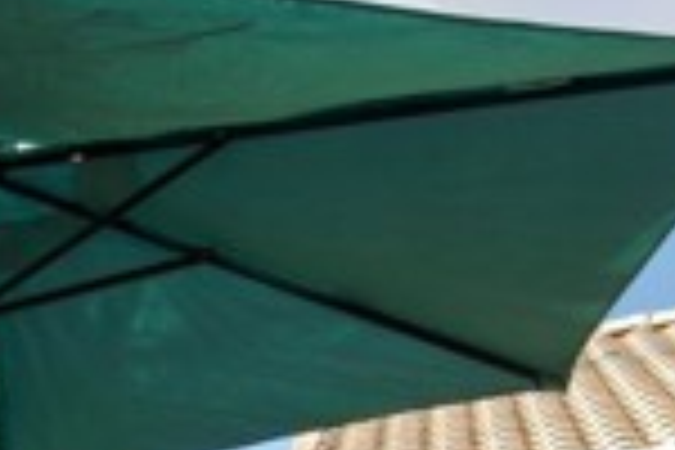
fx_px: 1519
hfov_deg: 18.9
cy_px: 907
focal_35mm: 81
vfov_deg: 14.1
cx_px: -554
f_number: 9
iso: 64
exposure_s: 1/60
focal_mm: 19
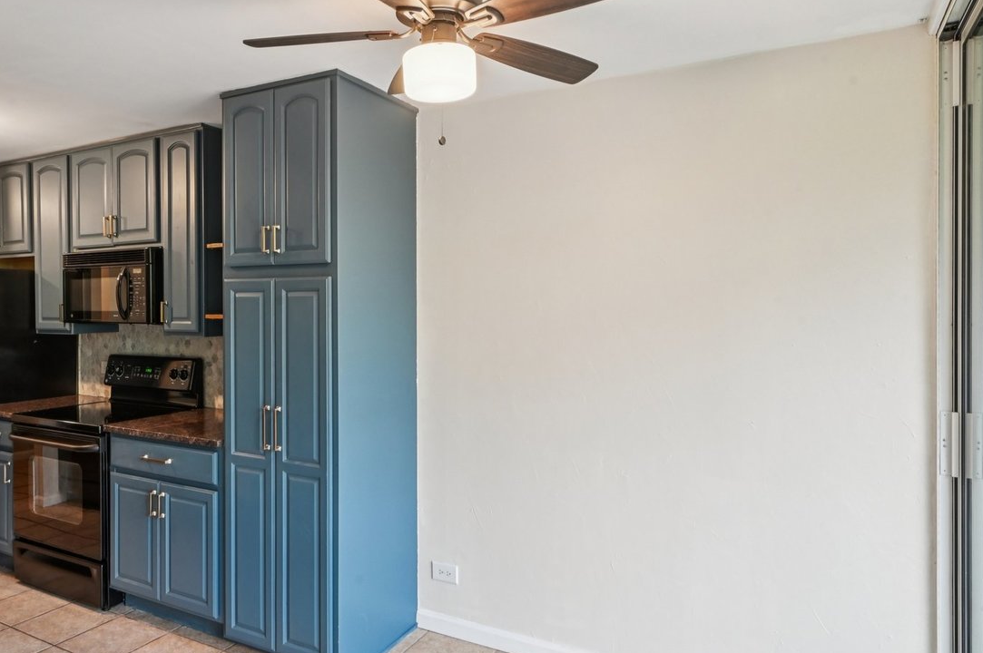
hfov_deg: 73.5
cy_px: 336
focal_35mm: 24
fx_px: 655
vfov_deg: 53.0
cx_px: 431
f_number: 13
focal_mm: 16
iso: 400
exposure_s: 1/8
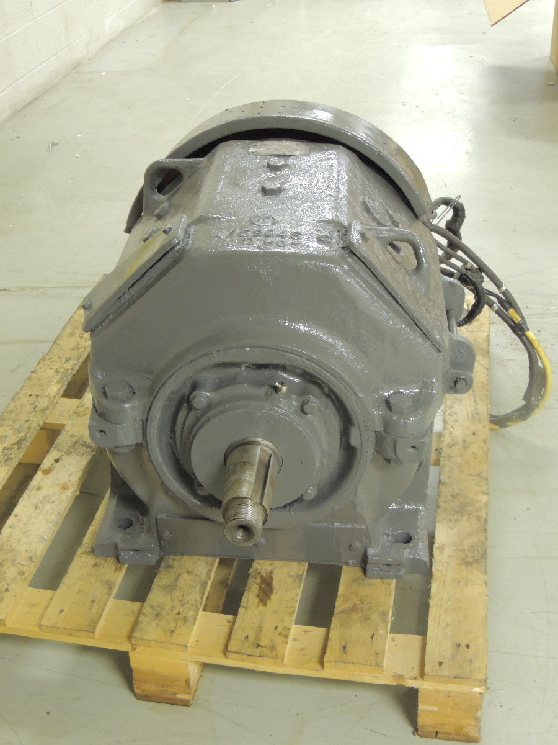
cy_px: 372
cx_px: 279
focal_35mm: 47
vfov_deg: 40.4
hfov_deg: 30.9
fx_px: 1010
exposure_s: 1/13
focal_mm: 8.3
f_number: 3.5
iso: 640
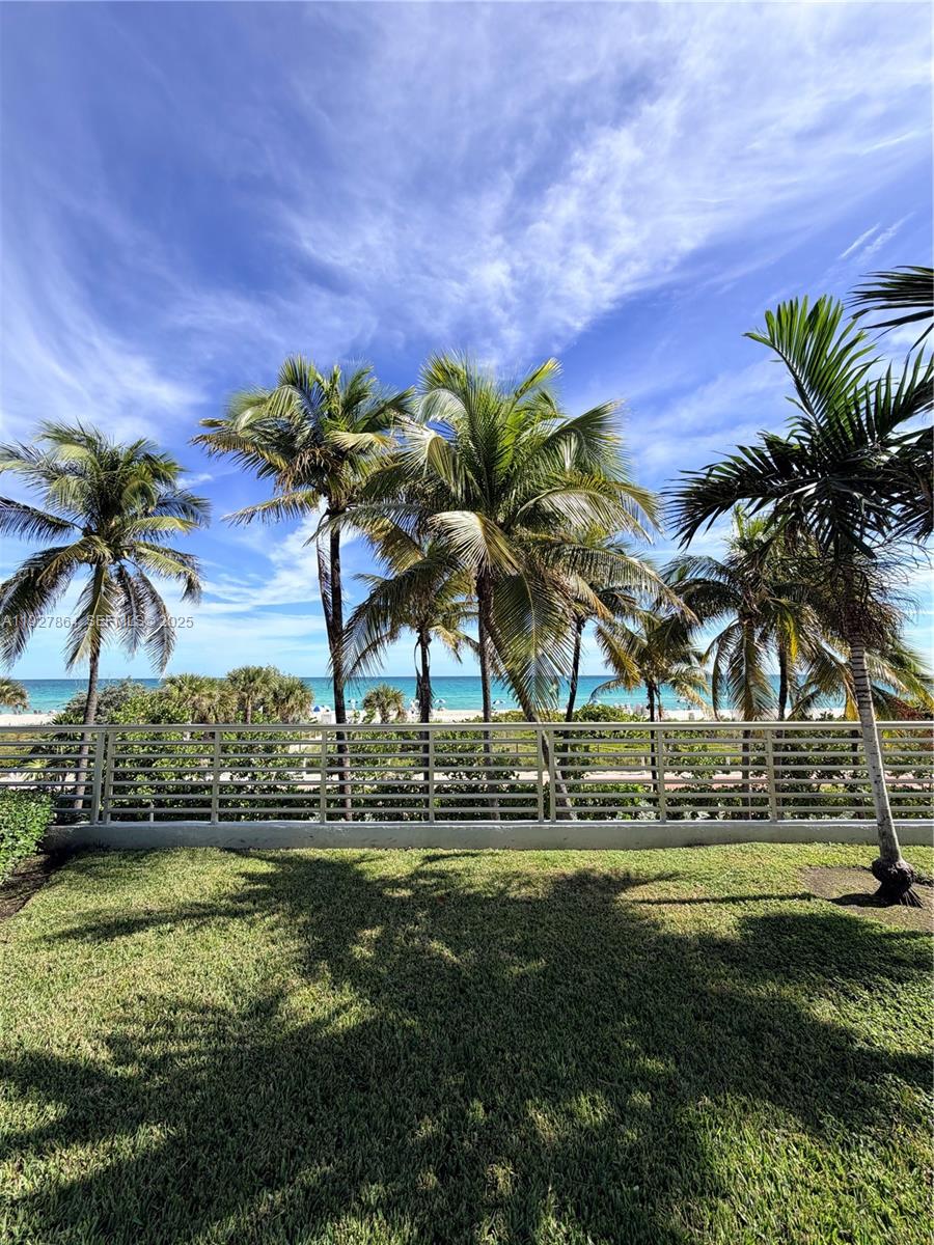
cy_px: 622
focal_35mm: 14
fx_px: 504
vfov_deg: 102.1
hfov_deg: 85.7
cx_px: 467
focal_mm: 2.22
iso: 25
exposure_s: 1/770
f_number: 2.2
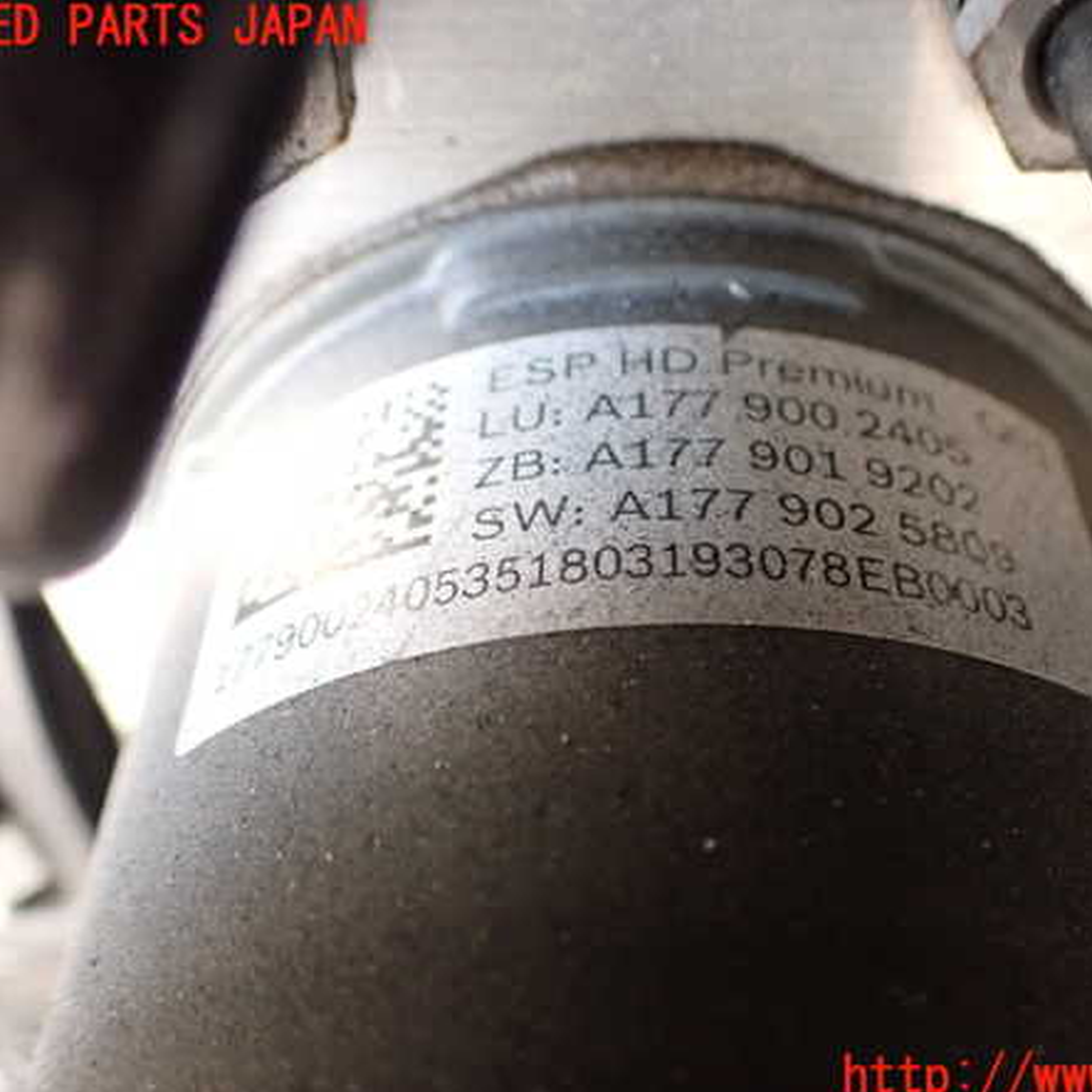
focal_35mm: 36
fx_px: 1285
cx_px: 660
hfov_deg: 45.8
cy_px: 553
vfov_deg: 46.0
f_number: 2.3
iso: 800
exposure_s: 1/50
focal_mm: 5.4
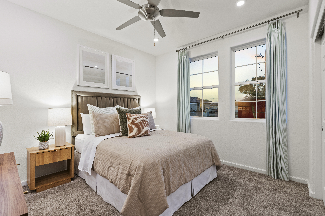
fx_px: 144
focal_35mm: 16
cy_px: 108
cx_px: 162
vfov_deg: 73.7
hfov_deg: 96.7
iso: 200
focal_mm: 16
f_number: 8
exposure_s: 1/6
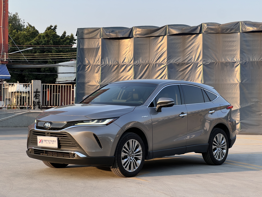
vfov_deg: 19.1
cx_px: 131
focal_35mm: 77
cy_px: 98
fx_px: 583
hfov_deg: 25.3
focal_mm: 9
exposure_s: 1/157
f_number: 2.8
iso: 32
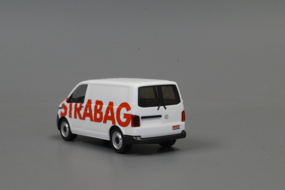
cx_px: 142
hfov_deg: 24.6
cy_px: 95
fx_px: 653
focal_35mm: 82
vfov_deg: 16.5
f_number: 22
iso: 3200
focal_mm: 55
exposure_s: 1/25
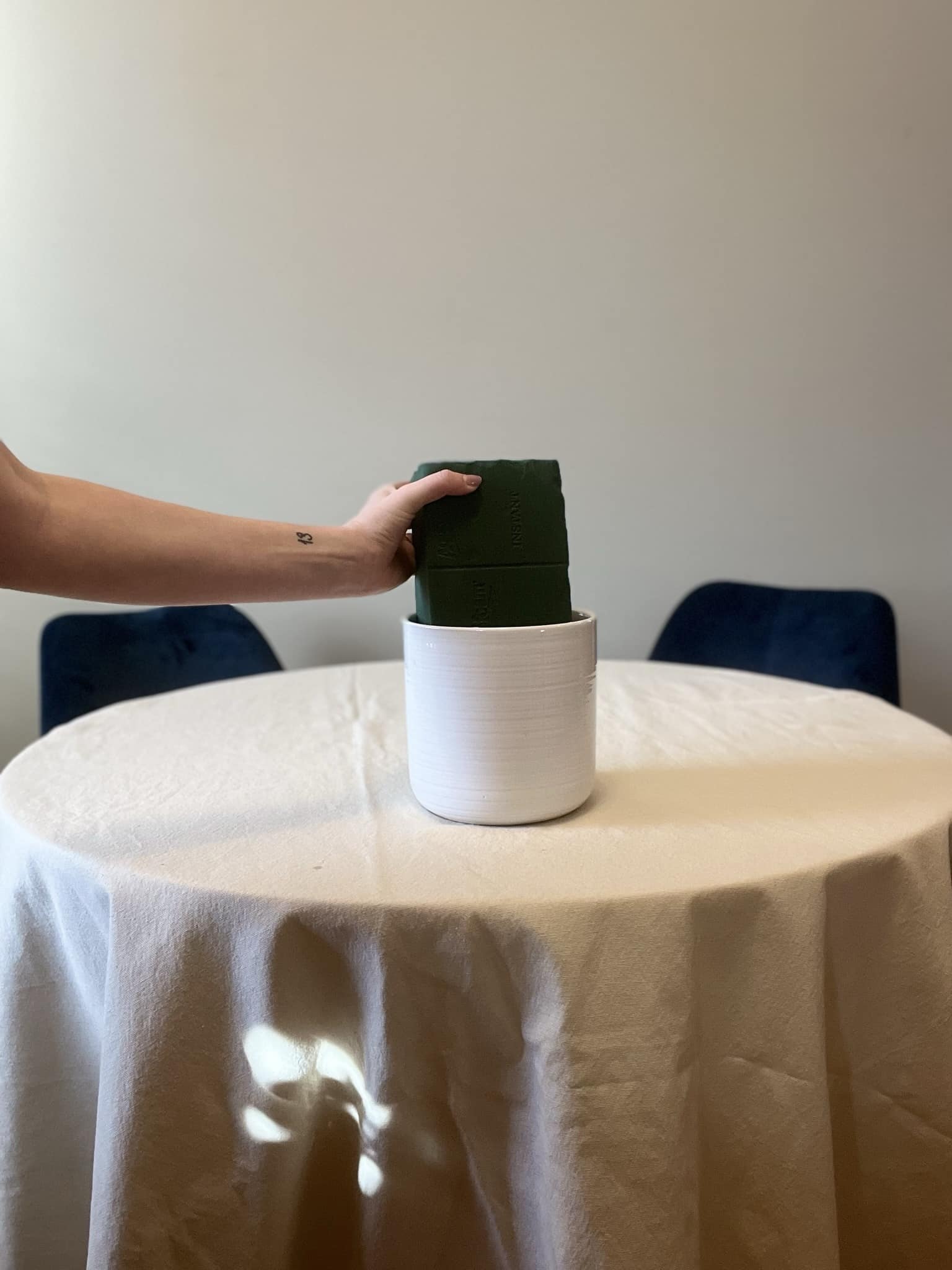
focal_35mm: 30
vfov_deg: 60.0
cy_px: 635
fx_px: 1100
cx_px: 476
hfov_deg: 46.8
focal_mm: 2.71
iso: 125
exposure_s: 1/60
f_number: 2.2
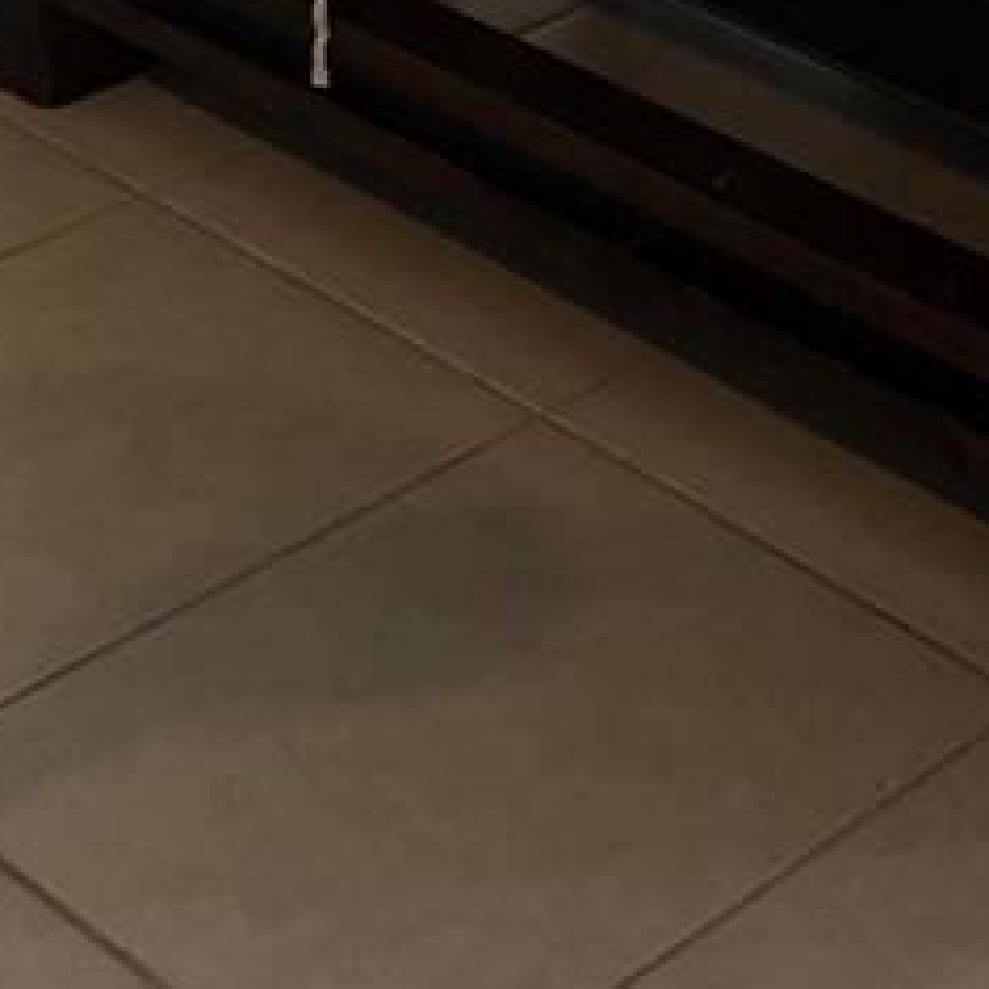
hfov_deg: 13.9
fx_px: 3782
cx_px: 1521
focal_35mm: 117
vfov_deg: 12.0
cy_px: -1404
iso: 32
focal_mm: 5.7
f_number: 1.5
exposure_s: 1/120
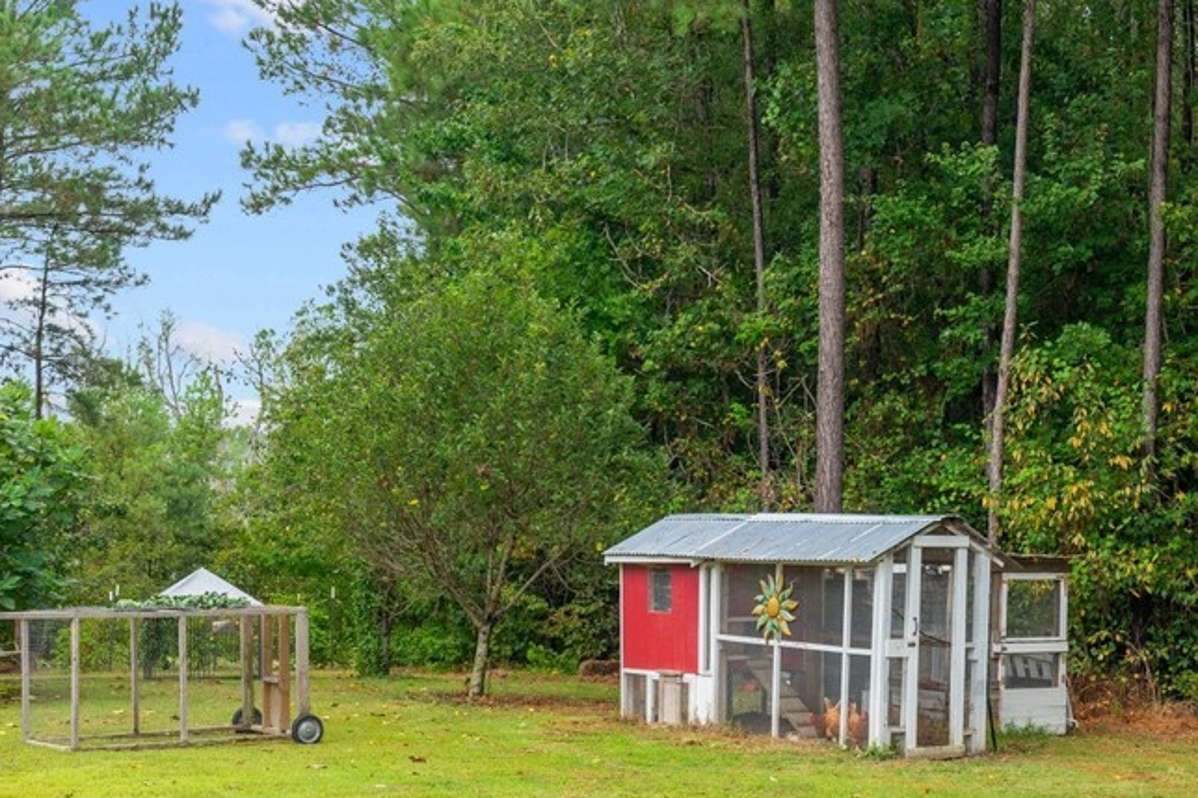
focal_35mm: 59
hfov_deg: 33.6
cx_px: 807
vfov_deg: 22.9
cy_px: 537
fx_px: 1963
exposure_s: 1/50
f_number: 8
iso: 250
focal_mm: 35
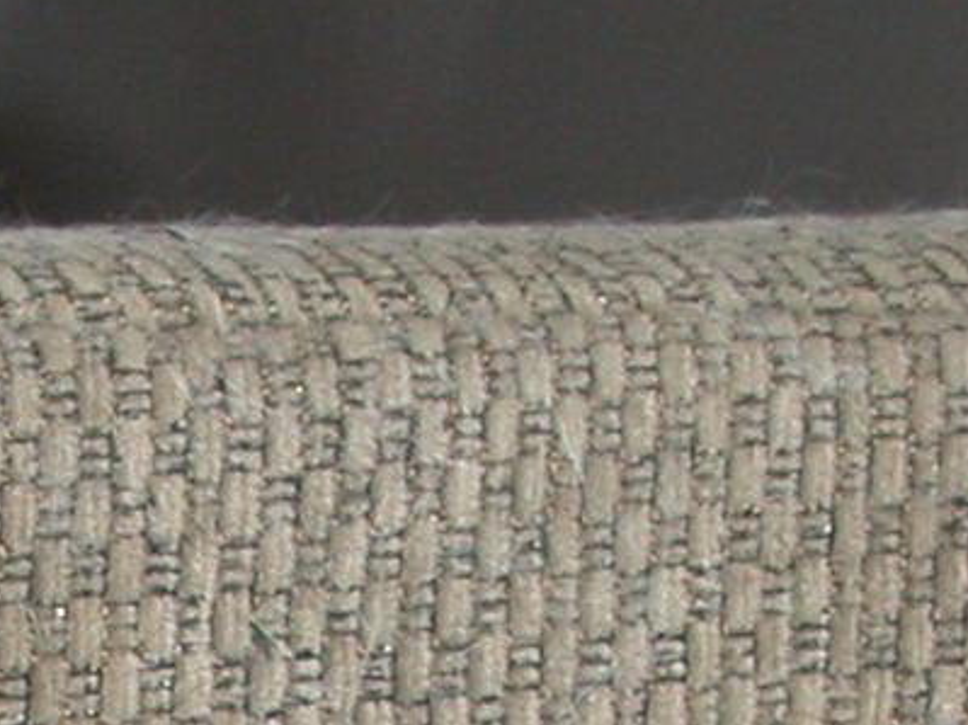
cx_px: -291
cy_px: 1794
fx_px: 10399
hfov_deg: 5.3
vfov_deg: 3.9
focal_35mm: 372
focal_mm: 14.7
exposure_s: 1/60.3
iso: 100
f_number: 5.6
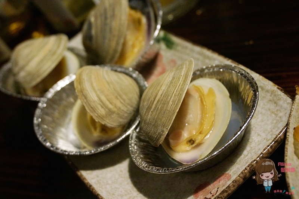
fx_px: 386
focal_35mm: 46
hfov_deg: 42.4
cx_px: 150
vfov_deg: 28.9
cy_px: 100
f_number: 5
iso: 3200
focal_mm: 31
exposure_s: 1/60
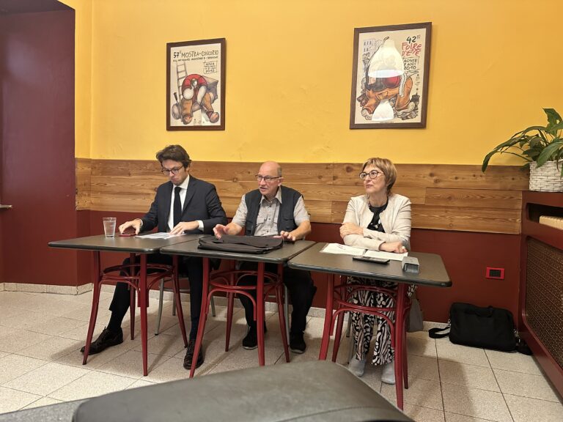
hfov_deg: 71.6
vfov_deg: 56.8
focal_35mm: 24
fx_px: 390
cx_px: 282
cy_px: 211
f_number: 1.78
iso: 500
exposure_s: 1/50
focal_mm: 6.86
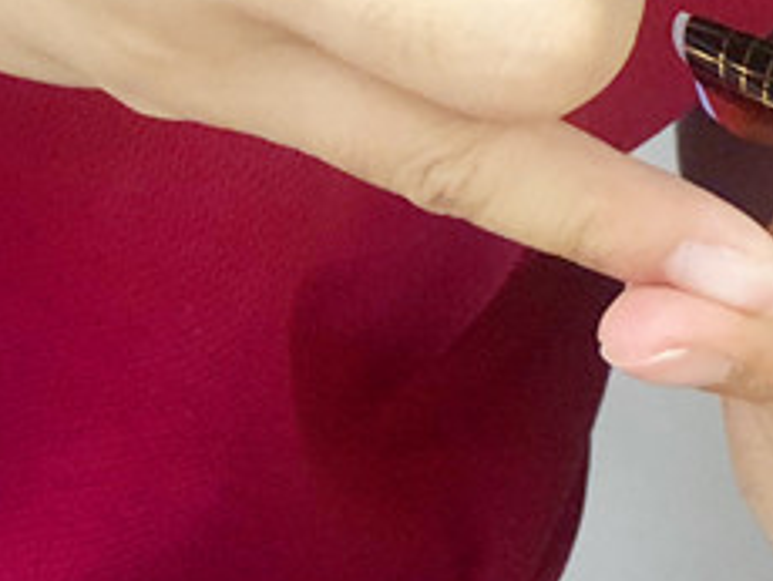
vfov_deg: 6.7
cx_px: 914
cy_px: 223
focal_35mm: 223
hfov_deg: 8.8
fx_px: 4985
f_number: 2.8
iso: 400
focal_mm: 6.6
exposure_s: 1/33
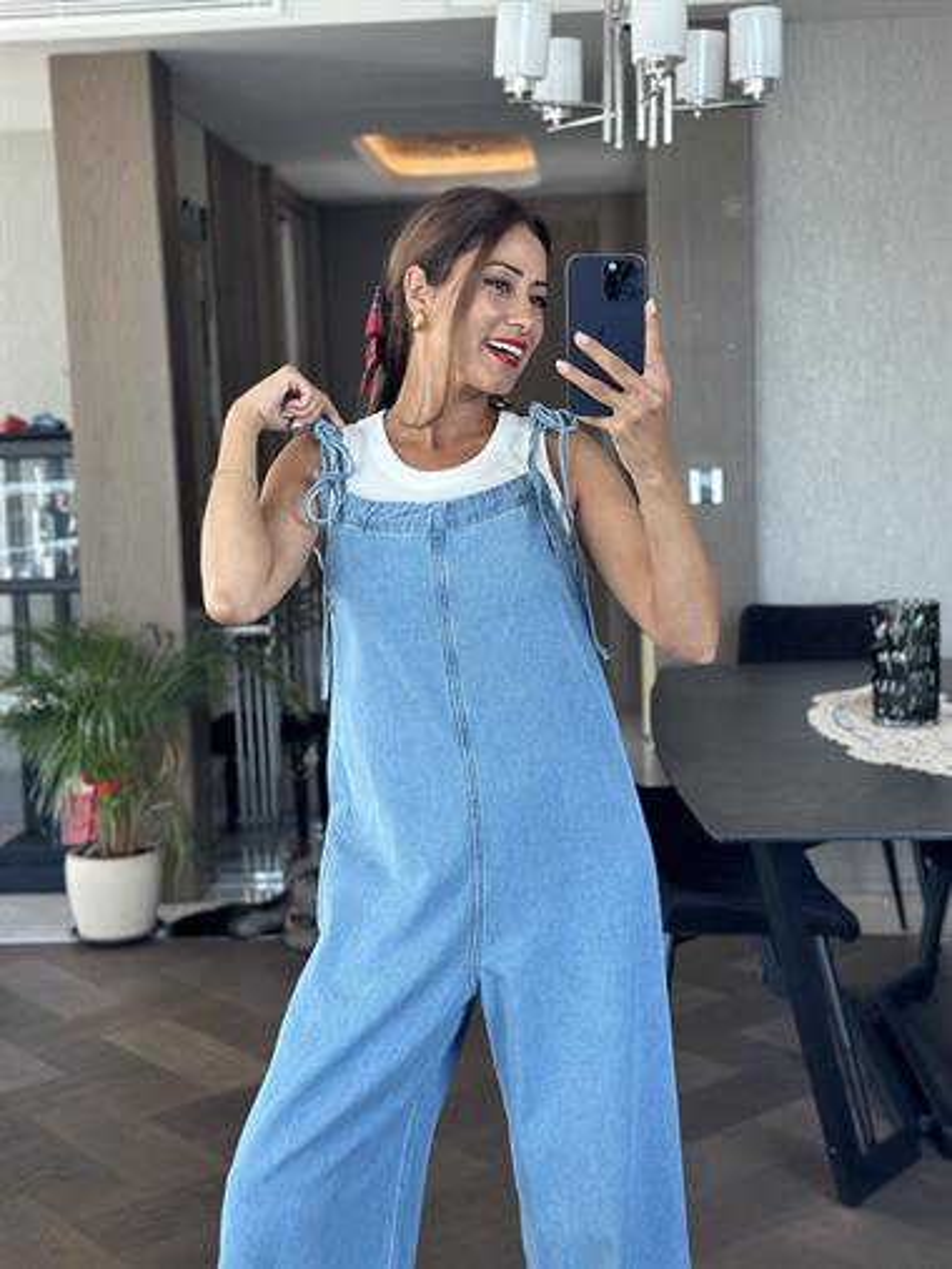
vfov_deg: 39.6
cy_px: 634
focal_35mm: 48
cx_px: 476
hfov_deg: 30.3
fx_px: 1759
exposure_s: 1/108
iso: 125
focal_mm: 6.86
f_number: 1.78
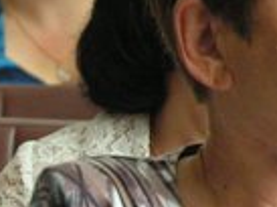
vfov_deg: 1.7
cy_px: 94
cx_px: -122
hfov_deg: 2.2
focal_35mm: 888
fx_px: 7087
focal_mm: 41.4
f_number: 3.2
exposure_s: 1/30
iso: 200
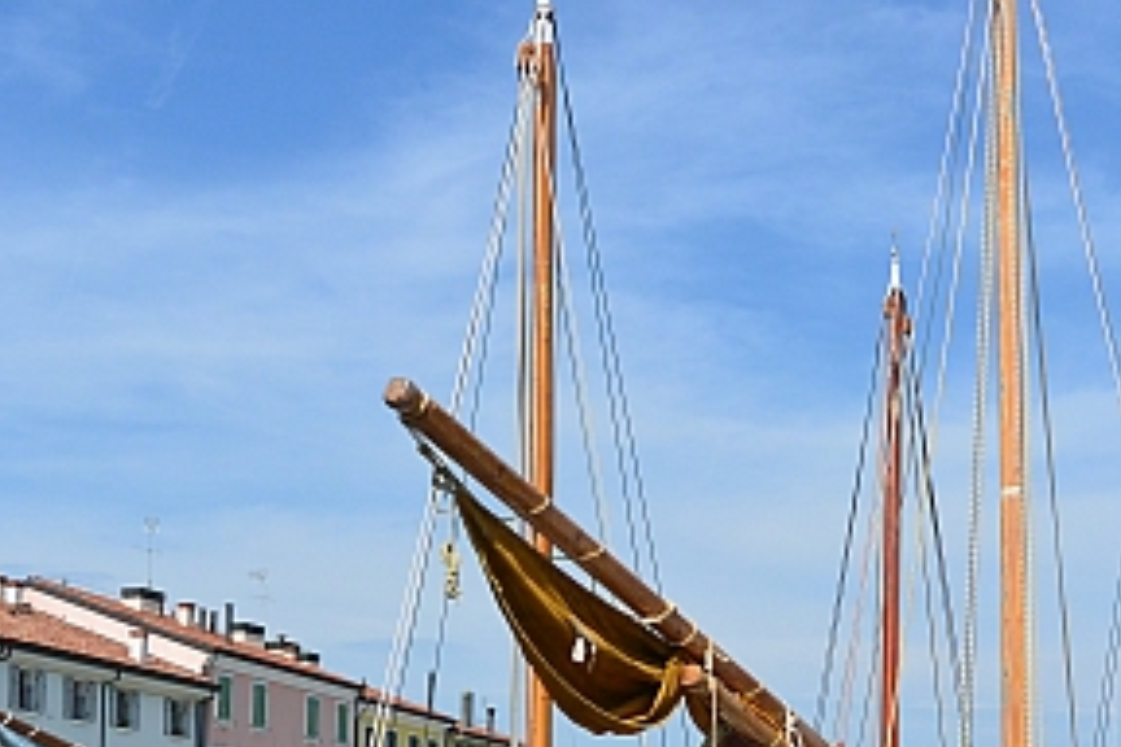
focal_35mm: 60
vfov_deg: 21.4
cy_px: 827
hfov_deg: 33.3
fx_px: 1868
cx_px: 681
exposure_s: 1/1250
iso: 160
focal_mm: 10
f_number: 5
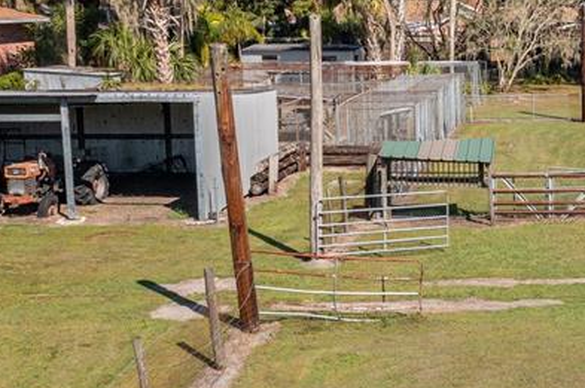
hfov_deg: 26.0
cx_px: 609
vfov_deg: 18.6
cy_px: 148
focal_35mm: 73
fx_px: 1185
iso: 100
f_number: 5.6
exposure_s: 1/240
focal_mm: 10.26
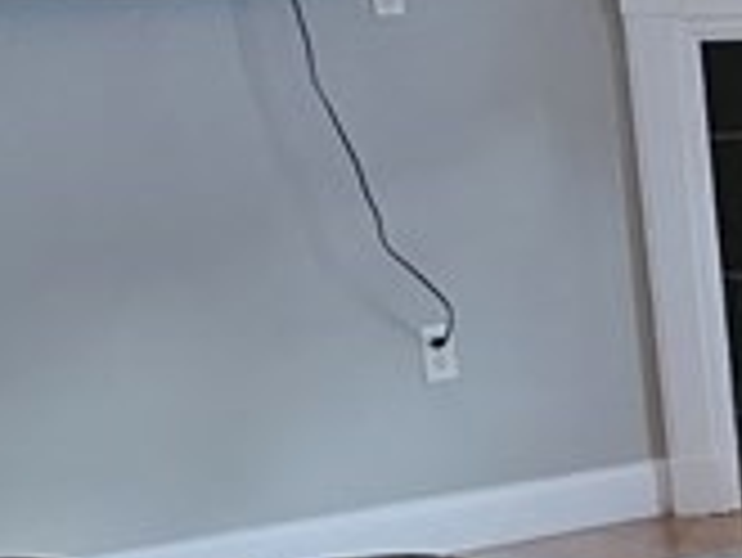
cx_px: 1399
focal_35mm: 143
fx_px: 3067
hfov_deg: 12.4
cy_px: 842
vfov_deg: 10.1
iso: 1000
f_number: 1.7
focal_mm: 6.3
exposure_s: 1/24
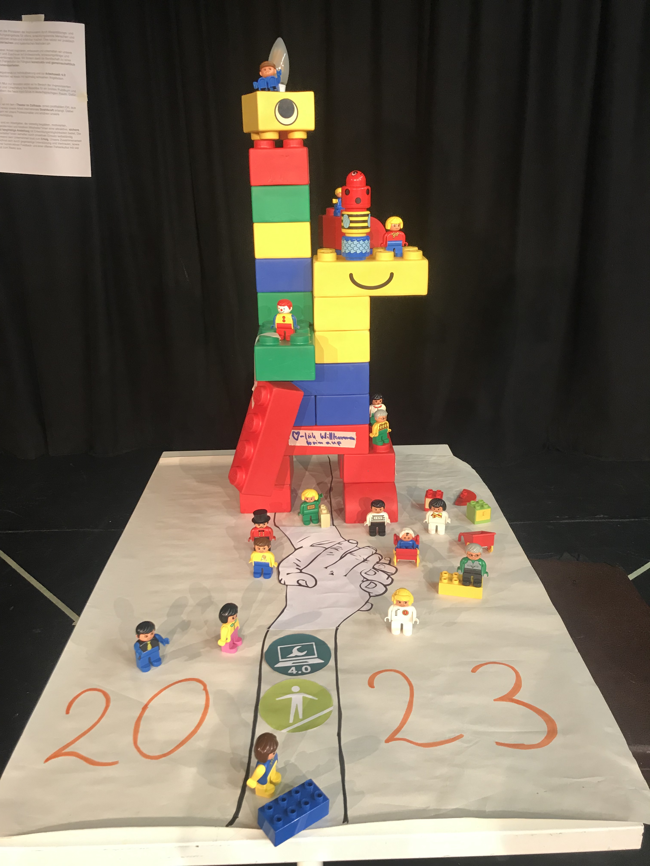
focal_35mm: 28
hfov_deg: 49.7
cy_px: 433
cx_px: 325
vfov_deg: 63.4
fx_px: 701
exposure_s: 1/17
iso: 40
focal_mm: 3.99
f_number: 1.8
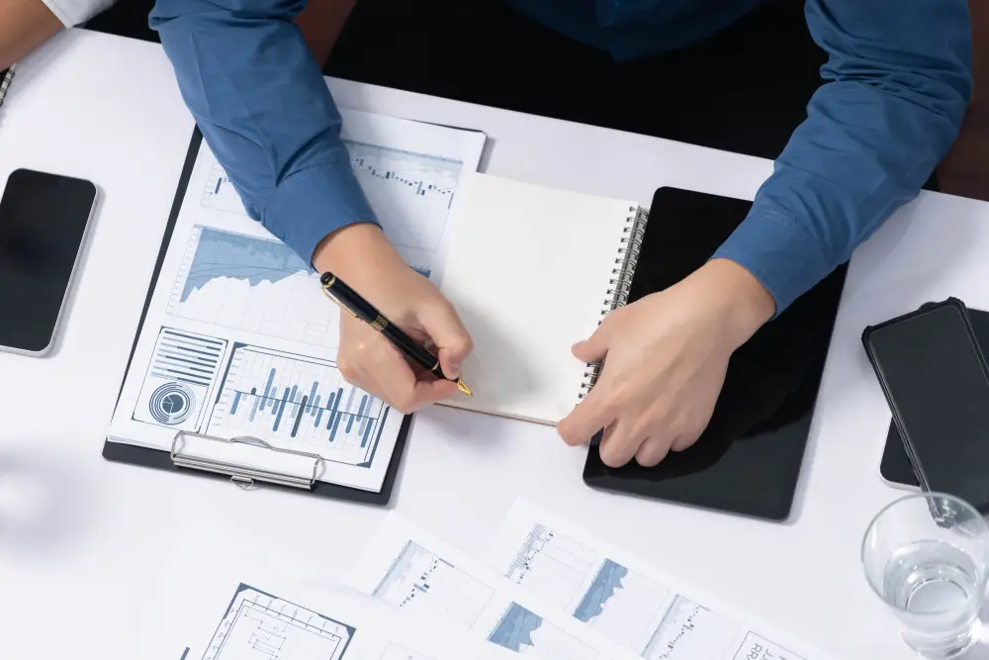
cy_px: 330
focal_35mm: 197
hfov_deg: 10.4
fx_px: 5412
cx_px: 494
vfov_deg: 7.0
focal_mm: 197
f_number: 4
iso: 800
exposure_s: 1/200
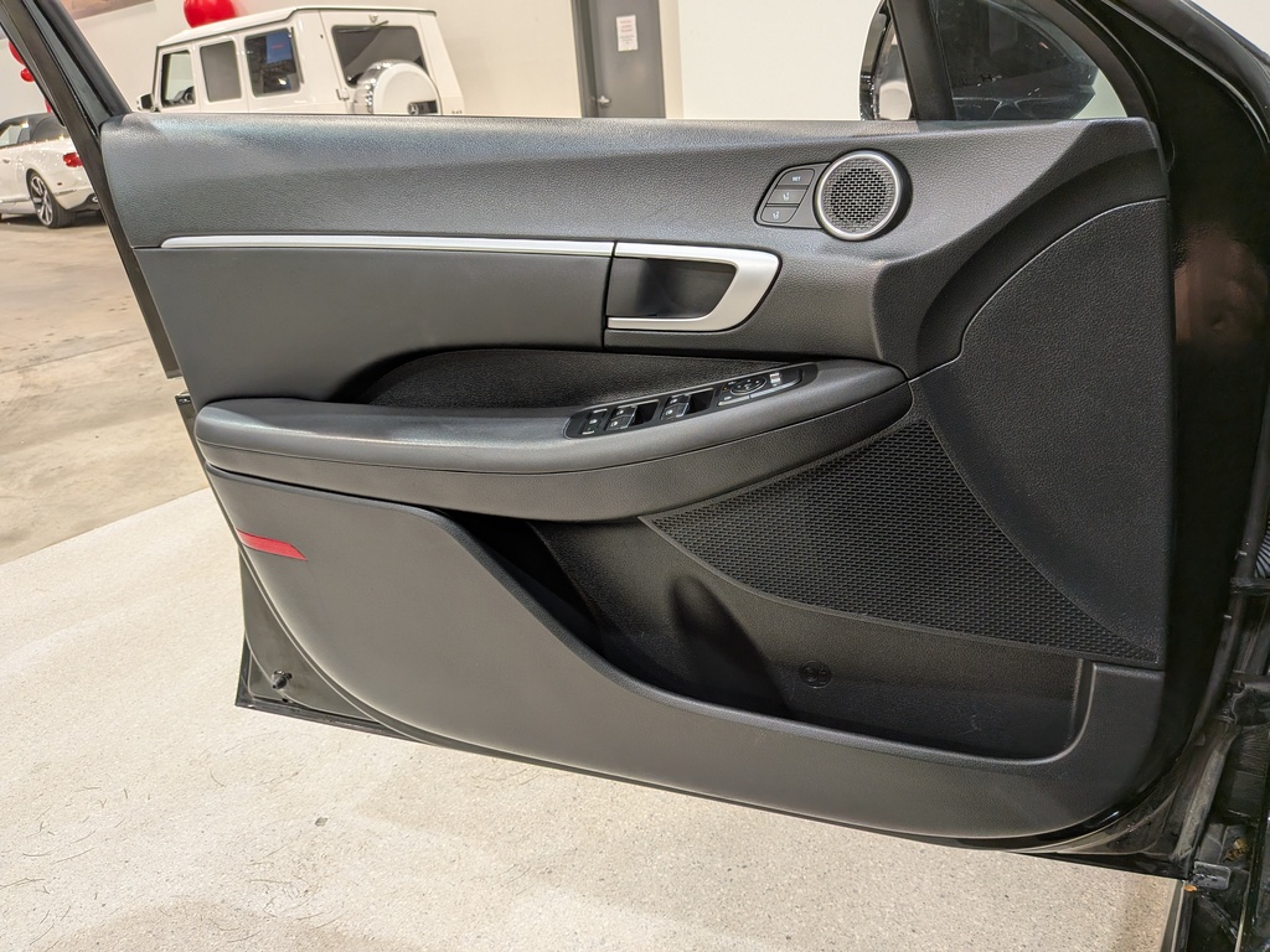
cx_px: 635
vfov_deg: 56.8
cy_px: 476
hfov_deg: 71.6
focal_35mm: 24
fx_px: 881
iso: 133
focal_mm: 4.53
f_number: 1.7
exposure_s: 1/120
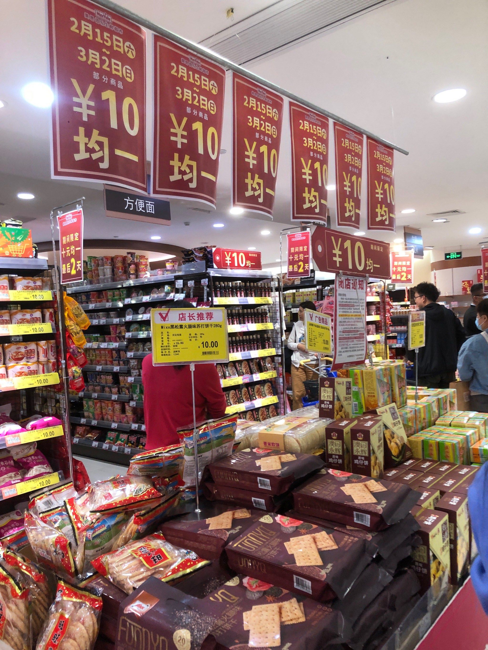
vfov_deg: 63.4
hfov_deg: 49.8
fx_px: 526
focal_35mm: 28
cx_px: 244
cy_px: 325
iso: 40
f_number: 1.8
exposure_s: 1/25
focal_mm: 4
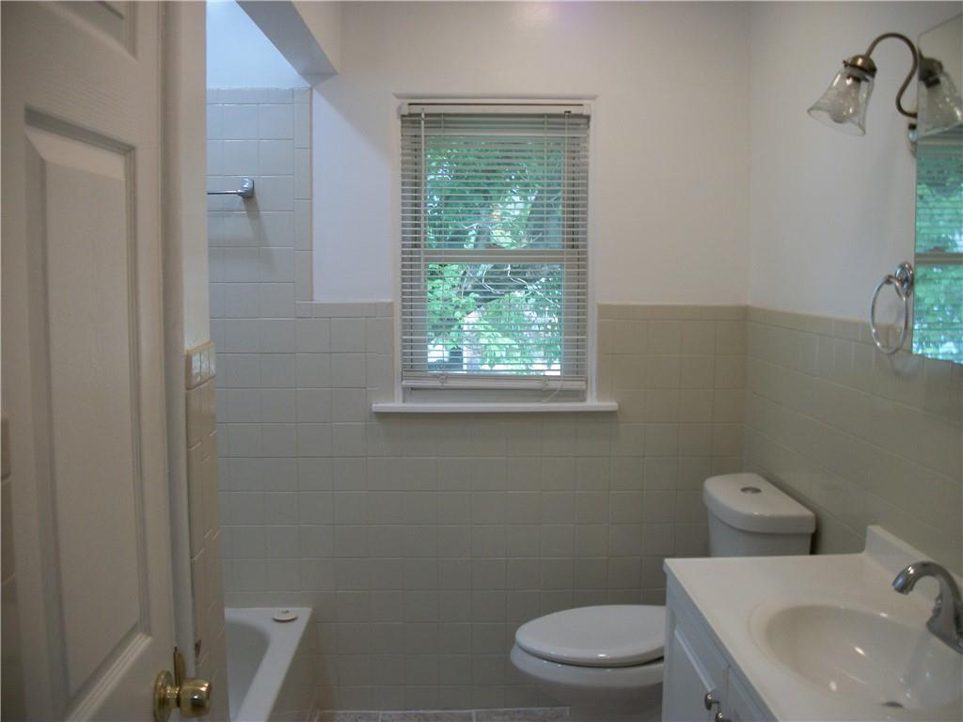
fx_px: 890
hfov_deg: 56.8
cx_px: 482
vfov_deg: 44.2
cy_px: 361
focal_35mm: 32
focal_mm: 5.7
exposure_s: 1/60
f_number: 2.9
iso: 80
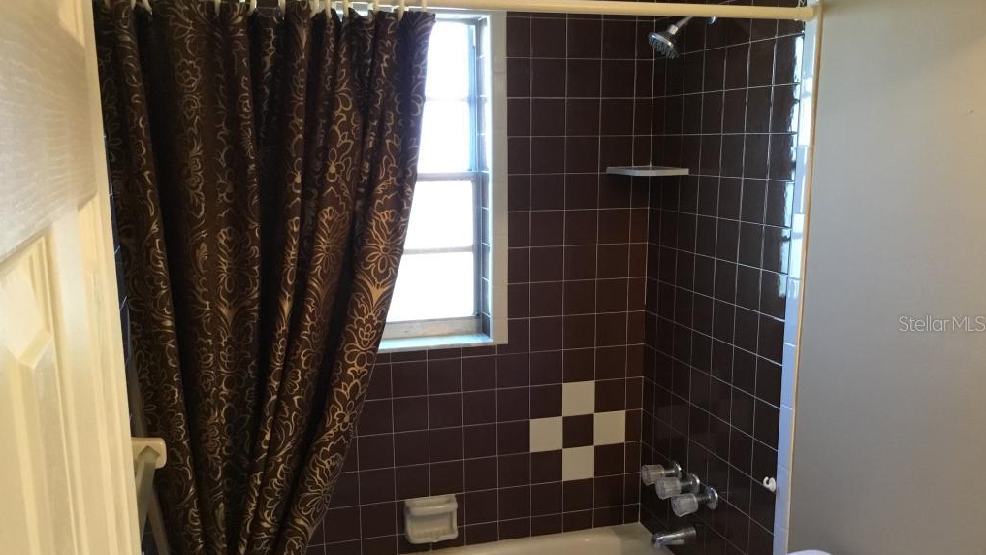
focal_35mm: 34
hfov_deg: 58.0
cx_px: 493
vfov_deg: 34.6
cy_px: 323
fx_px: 889
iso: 200
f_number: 2.4
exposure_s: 1/30
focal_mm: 3.3
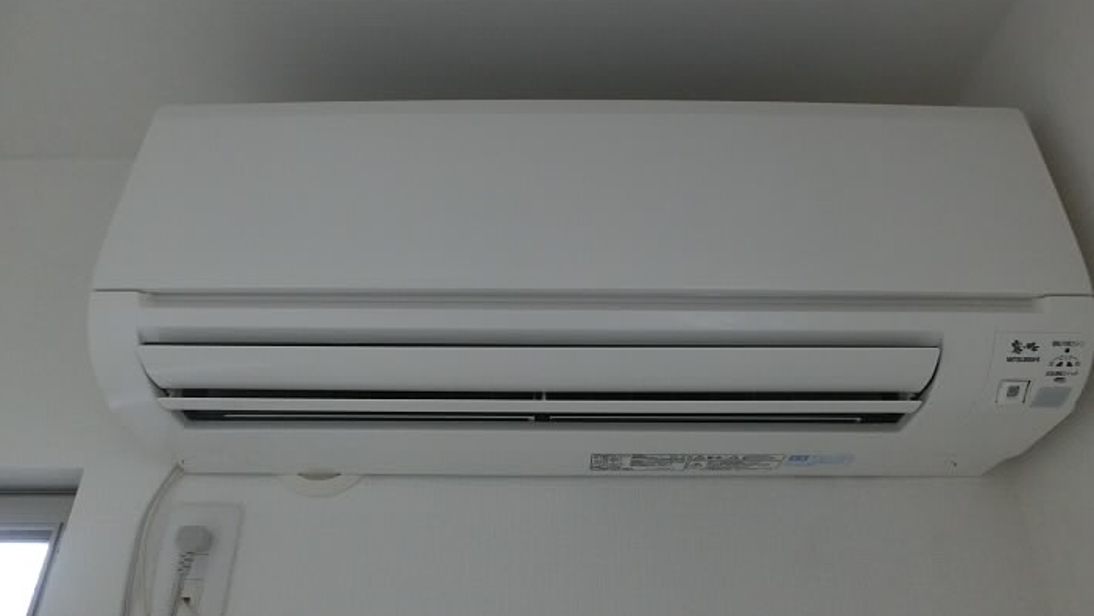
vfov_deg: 42.9
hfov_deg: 69.8
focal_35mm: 27
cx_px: 562
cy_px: 313
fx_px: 783
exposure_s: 1/125
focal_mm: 4.24
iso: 400
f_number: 3
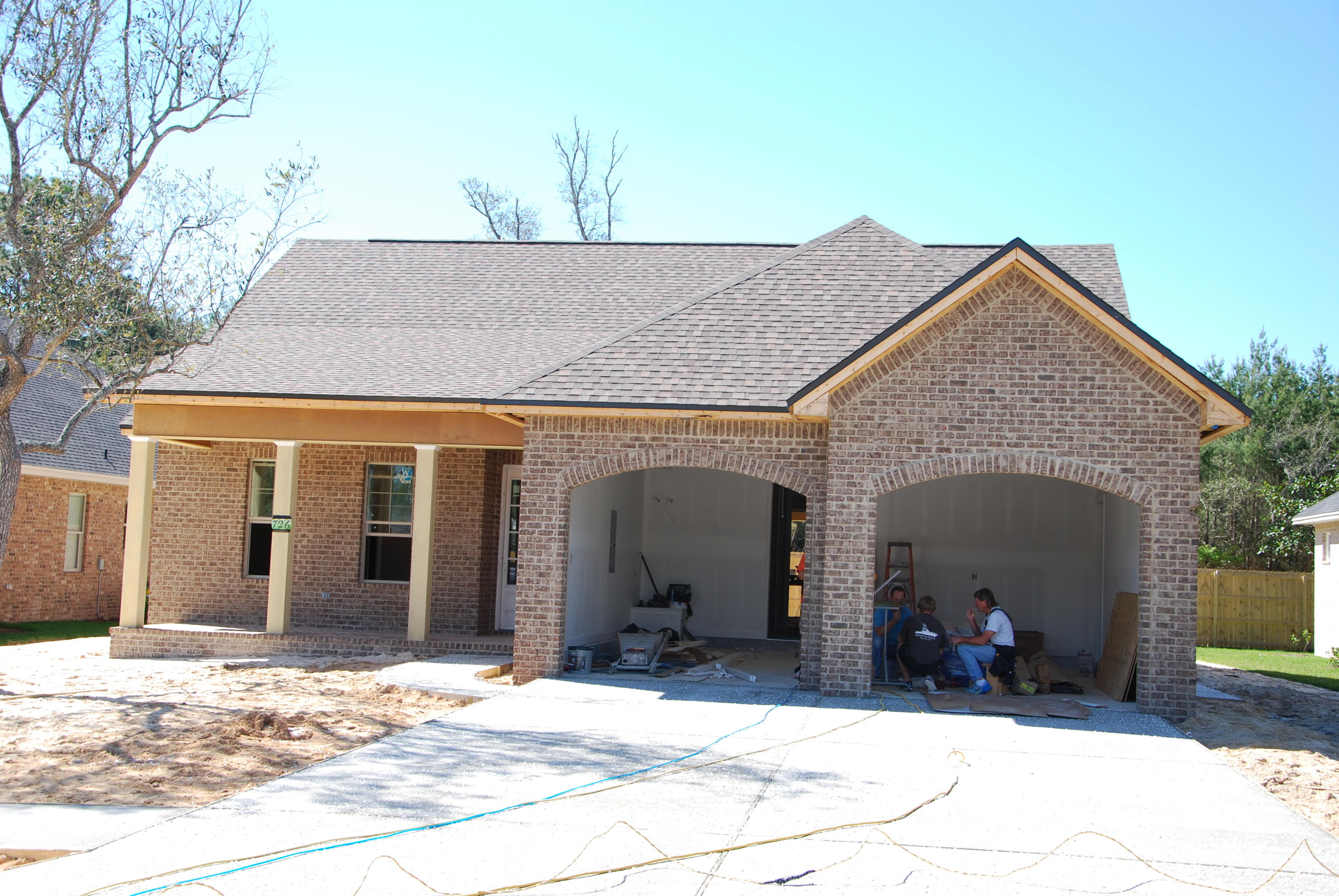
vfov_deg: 32.0
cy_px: 448
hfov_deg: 46.3
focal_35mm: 42
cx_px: 670
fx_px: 1564
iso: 100
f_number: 6.3
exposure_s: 1/160
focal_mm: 28
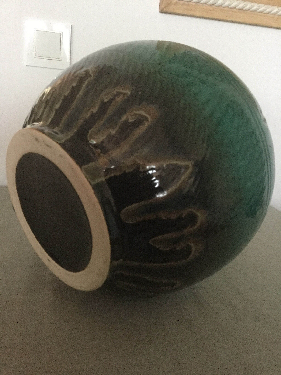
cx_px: 140
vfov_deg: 58.4
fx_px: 336
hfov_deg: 45.4
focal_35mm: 31
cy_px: 188
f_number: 2.4
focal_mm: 3.3
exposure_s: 1/17
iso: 500
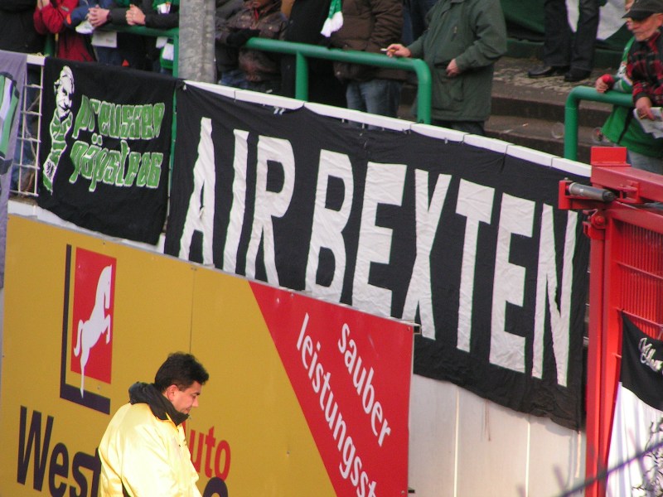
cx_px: 332
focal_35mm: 380
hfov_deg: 5.2
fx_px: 7278
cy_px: 248
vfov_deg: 3.9
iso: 125
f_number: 3.5
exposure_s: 1/400
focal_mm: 58
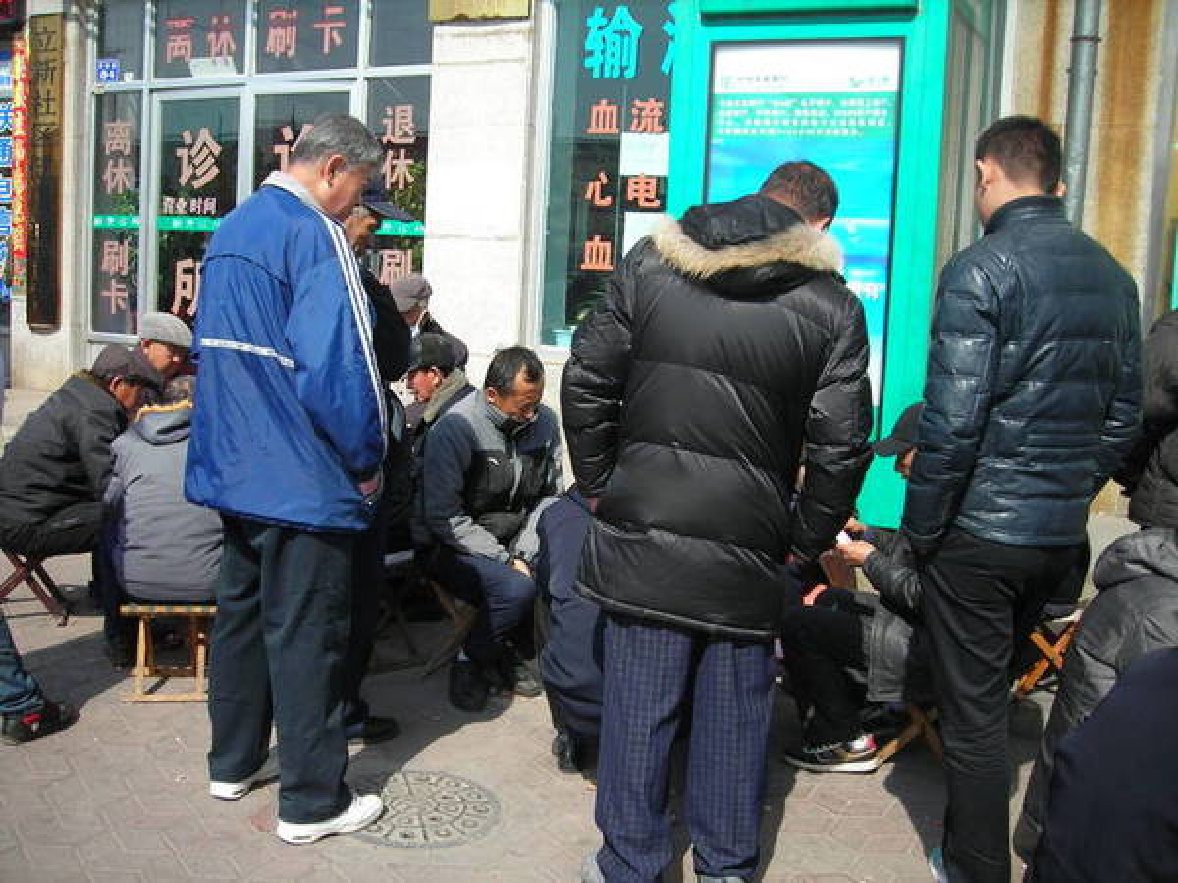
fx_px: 1293
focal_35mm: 38
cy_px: 442
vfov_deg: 37.7
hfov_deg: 49.0
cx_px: 589
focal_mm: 6.3
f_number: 3.2
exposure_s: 1/358
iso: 50
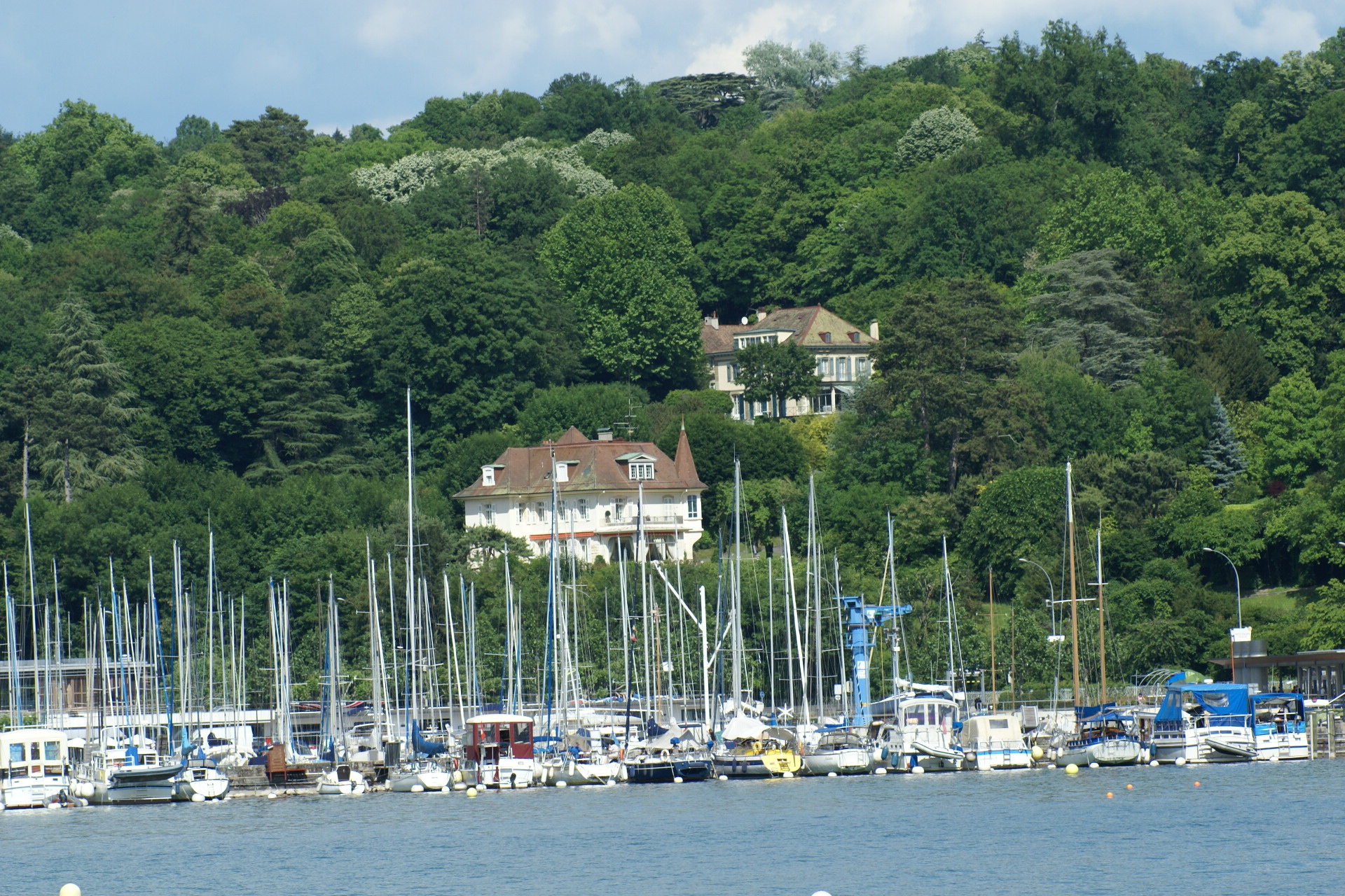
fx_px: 8966
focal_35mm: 240
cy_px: 448
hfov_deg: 8.6
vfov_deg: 5.7
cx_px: 672
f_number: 8
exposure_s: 1/320
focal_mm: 160
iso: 100
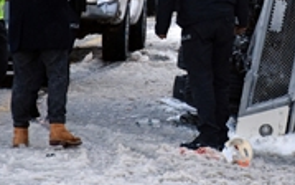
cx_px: 246
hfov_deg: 3.5
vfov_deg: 2.2
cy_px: -15
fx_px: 4785
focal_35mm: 595
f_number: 9
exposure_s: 1/1250
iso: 1600
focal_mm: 116
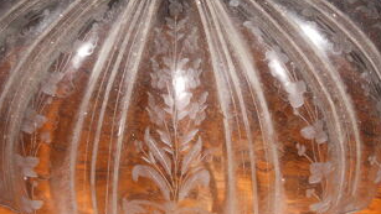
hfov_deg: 44.5
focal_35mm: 46
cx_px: 169
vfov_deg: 25.7
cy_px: 57
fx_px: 465
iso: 80
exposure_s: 1/25
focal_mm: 4.9
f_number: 8
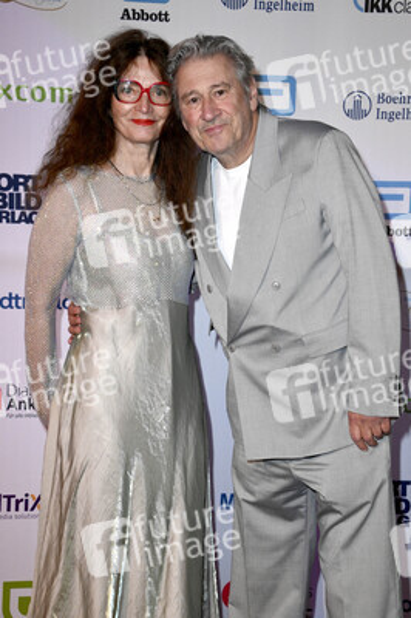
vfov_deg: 32.4
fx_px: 1064
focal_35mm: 62
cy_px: 309
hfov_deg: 21.9
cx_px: 206
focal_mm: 62
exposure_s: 1/200
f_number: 5.6
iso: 3200
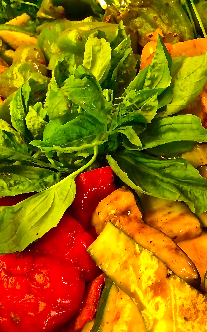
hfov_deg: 30.5
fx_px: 379
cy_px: 164
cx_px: 119
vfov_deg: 47.2
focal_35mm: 42
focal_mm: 4.15
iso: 200
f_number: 2.2
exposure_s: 1/30
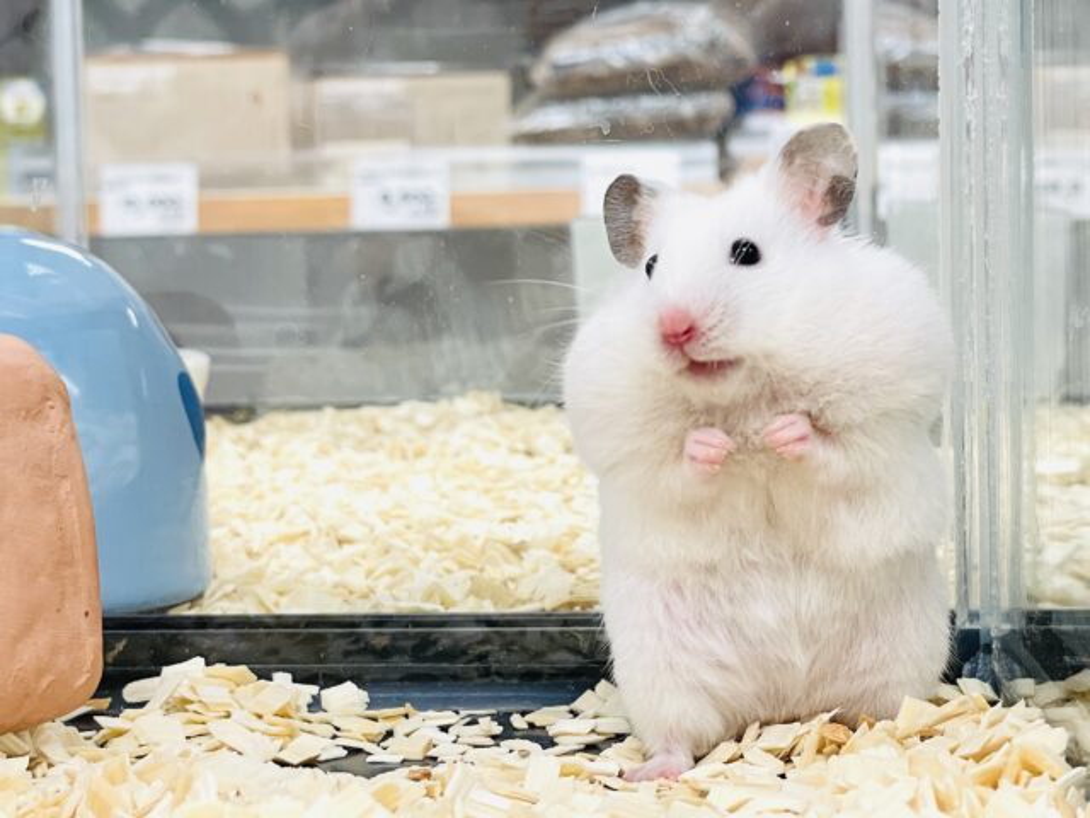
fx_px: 1637
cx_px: 545
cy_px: 409
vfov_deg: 28.0
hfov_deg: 36.8
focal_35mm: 52
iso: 125
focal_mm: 6
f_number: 2
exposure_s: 1/99
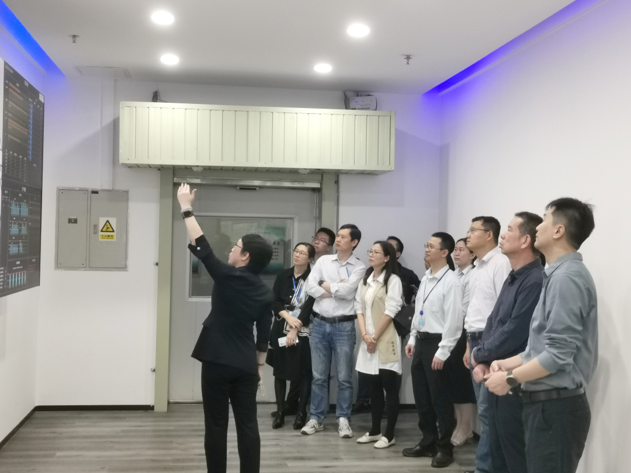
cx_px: 316
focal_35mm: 43
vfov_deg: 33.6
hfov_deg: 43.9
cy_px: 236
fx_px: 784
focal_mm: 5.58
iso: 250
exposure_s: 1/100
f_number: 1.8
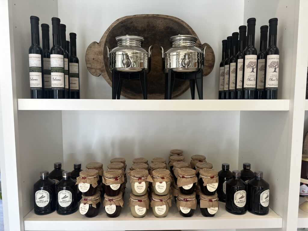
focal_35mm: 24
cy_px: 116
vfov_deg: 56.8
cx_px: 154
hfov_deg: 71.6
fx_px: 214
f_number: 1.78
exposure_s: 1/120
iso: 100
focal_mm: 6.86
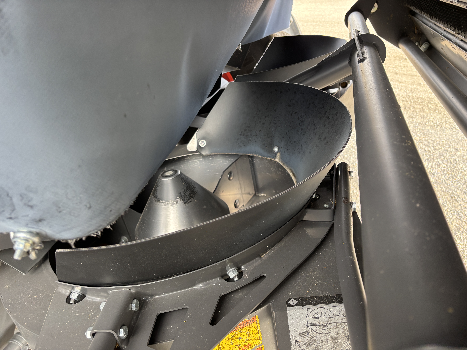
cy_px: 175
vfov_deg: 53.1
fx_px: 351
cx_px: 234
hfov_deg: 67.3
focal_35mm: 26
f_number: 1.6
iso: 125
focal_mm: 5.96
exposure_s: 1/69
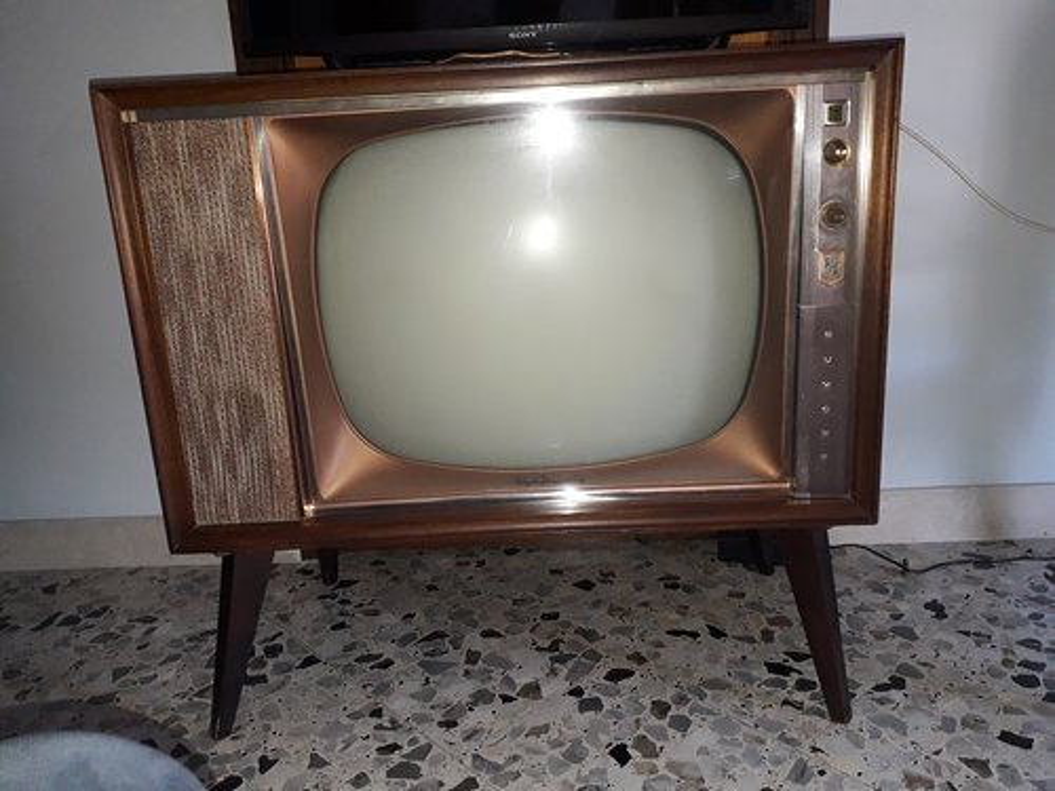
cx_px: 528
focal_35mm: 27
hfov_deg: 65.3
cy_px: 396
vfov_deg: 51.4
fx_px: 823
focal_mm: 3.6
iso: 200
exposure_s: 1/50
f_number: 1.9
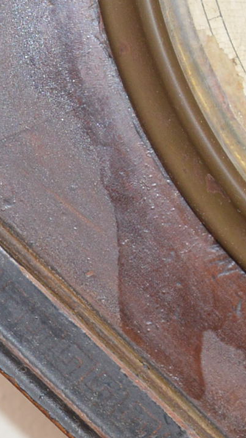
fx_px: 2898
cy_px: -119
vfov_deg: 8.5
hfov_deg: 4.7
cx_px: 619
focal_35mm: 250
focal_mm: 38
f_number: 7.1
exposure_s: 1/60
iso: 400
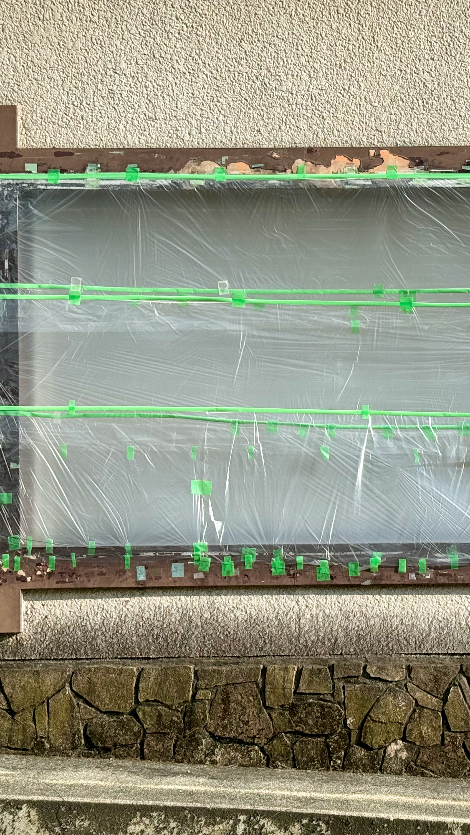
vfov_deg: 30.2
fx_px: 1551
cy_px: 416
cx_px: 389
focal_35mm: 70
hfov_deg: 17.1
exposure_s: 1/2717
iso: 64
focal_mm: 6.76
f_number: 1.78
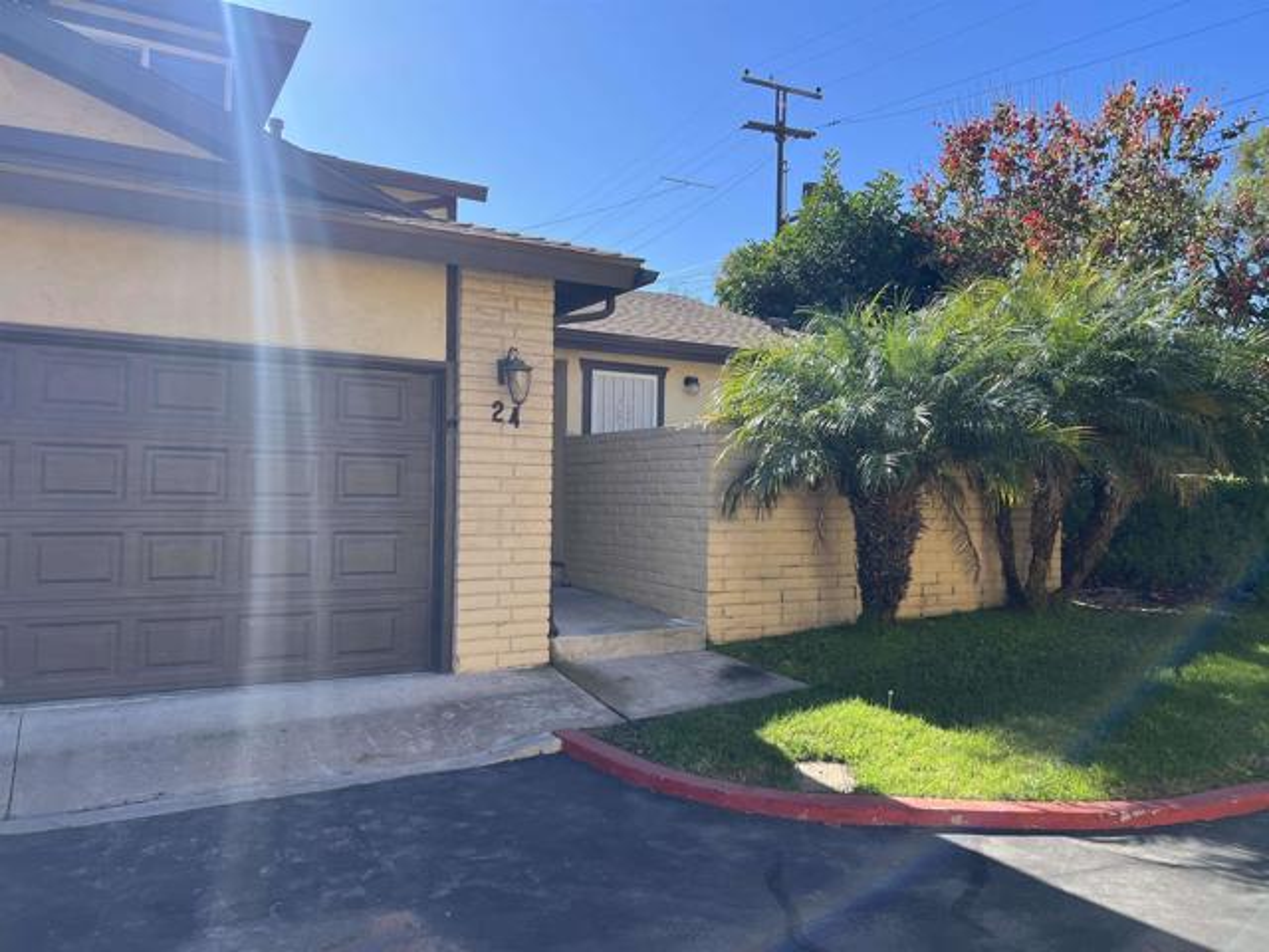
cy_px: 476
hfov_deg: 67.3
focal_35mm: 26
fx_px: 953
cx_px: 634
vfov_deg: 53.1
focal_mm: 5.7
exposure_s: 1/1597
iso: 50
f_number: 1.5
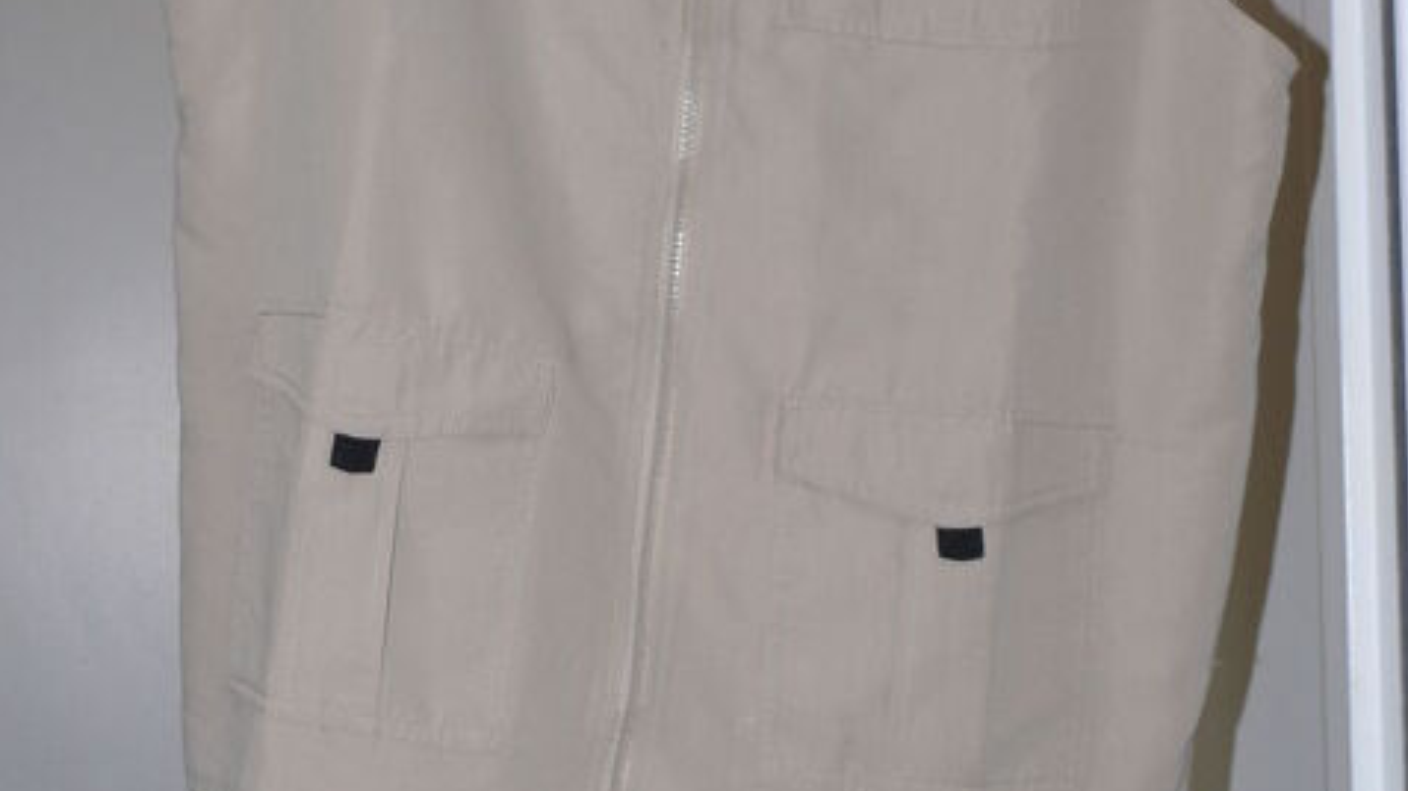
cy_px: 80
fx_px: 3546
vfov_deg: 12.6
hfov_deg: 22.5
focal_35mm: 95
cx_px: 703
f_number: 3.2
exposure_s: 1/30
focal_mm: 11.5
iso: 100
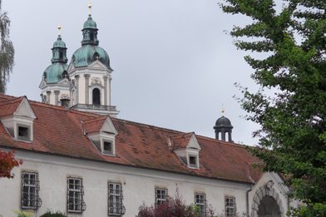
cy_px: 149
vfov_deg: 13.4
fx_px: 923
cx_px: 106
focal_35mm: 102
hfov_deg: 20.0
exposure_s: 1/180
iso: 100
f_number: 4.8
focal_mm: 10.5
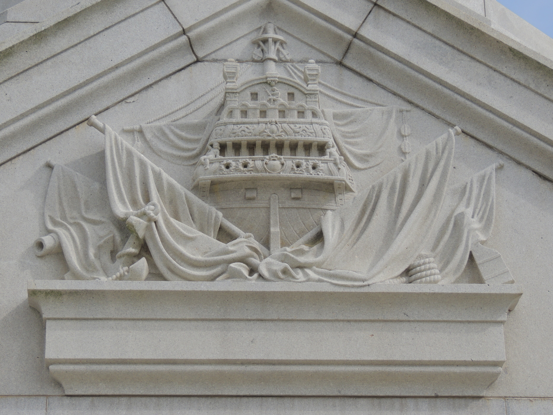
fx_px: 1917
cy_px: 208
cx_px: 276
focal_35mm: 120
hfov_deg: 16.4
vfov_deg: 12.3
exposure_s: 1/640
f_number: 4.2
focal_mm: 21.4
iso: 100
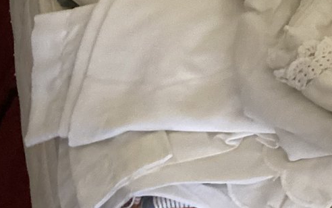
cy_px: 8
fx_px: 914
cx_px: 459
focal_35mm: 101
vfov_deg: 12.8
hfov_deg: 18.7
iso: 400
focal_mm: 3.3
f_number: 2.4
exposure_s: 1/50
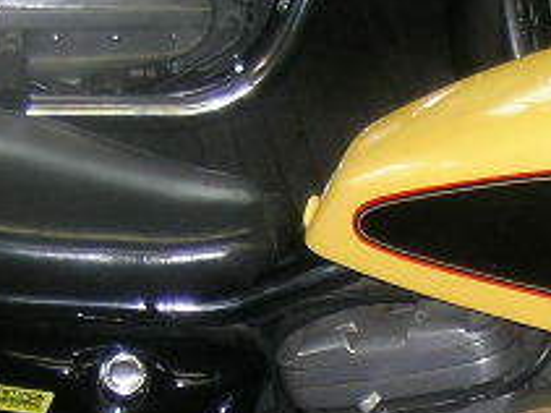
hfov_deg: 14.4
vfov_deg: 10.5
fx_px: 2164
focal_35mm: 136
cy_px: 620
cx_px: 473
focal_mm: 5.8
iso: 50
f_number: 2.8
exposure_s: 1/60.1
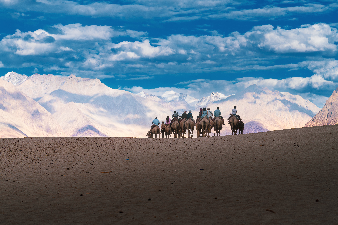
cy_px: 112
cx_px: 169
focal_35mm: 105
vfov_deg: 13.0
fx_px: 986
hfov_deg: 19.5
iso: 160
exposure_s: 1/200
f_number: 10
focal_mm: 105
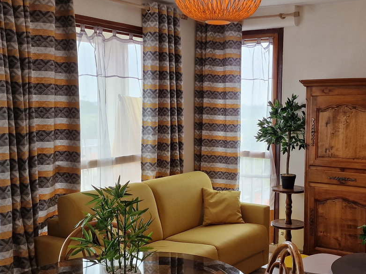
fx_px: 497
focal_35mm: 47
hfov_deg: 39.9
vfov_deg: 30.8
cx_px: 247
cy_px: 165
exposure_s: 1/180
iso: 125
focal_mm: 6.4
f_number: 1.8
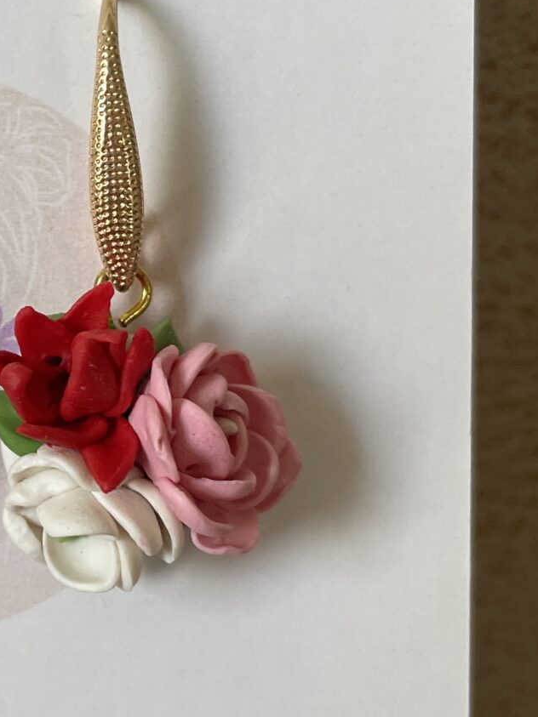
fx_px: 1637
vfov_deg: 24.6
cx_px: -125
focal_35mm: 79
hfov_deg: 17.7
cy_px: 261
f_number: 1.6
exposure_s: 1/121
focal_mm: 4.2
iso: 125
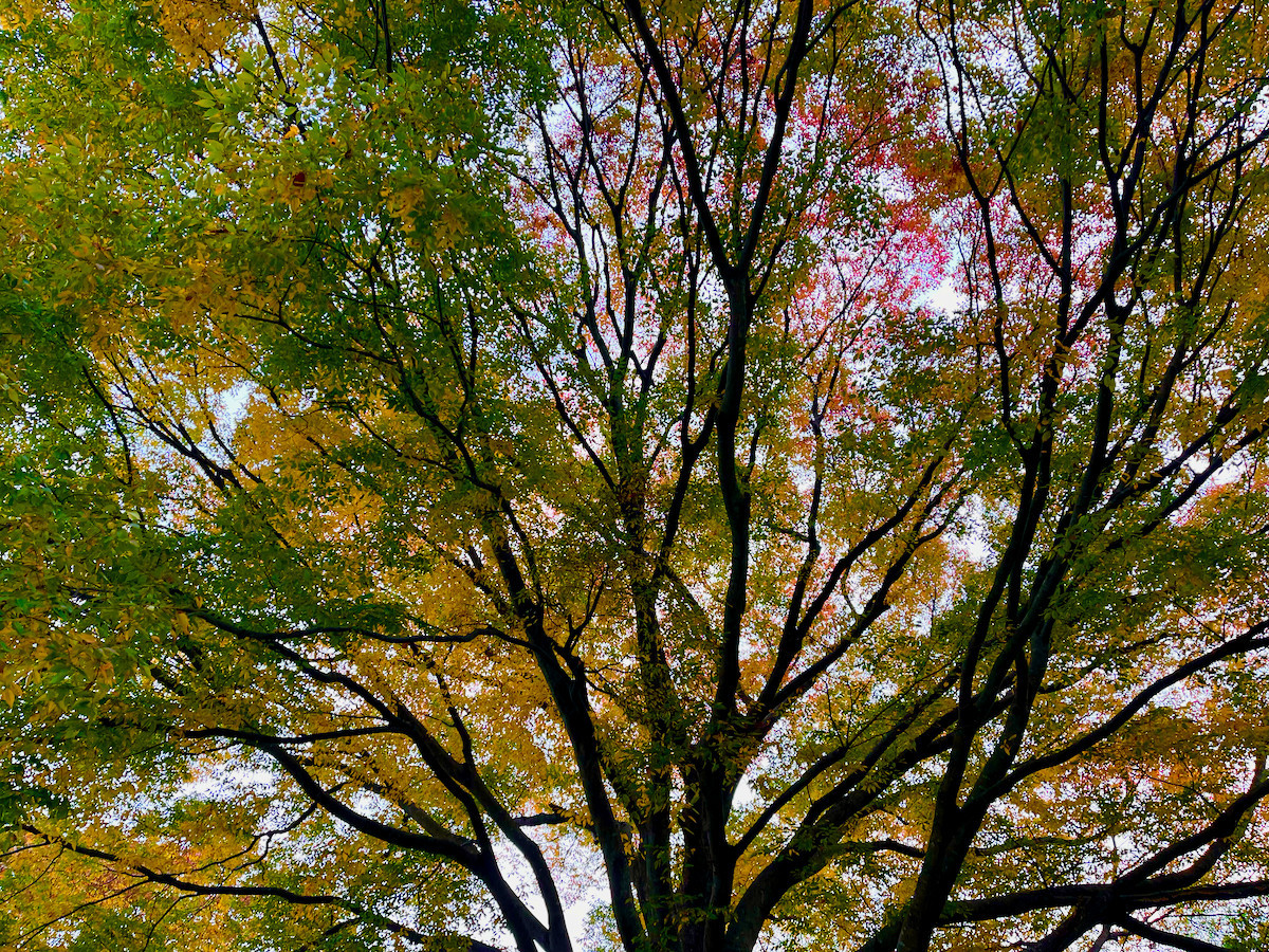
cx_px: 634
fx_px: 953
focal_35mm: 26
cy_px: 476
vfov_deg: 53.1
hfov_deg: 67.3
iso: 50
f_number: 1.6
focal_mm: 5.1
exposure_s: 1/199
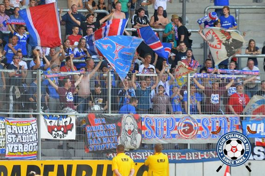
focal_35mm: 240
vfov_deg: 5.7
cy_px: 88
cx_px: 132
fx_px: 1767
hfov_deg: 8.6
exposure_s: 1/1000
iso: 800
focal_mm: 160
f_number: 4
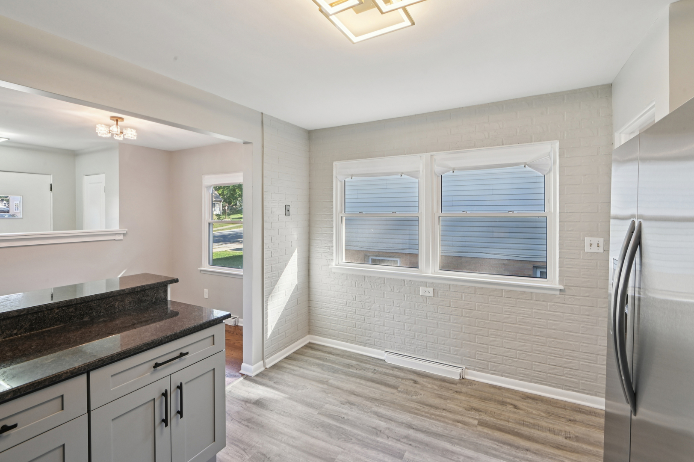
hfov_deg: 96.8
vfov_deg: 73.7
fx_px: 308
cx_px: 347
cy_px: 231
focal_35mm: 16
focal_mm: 16
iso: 400
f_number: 13
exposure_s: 1/15
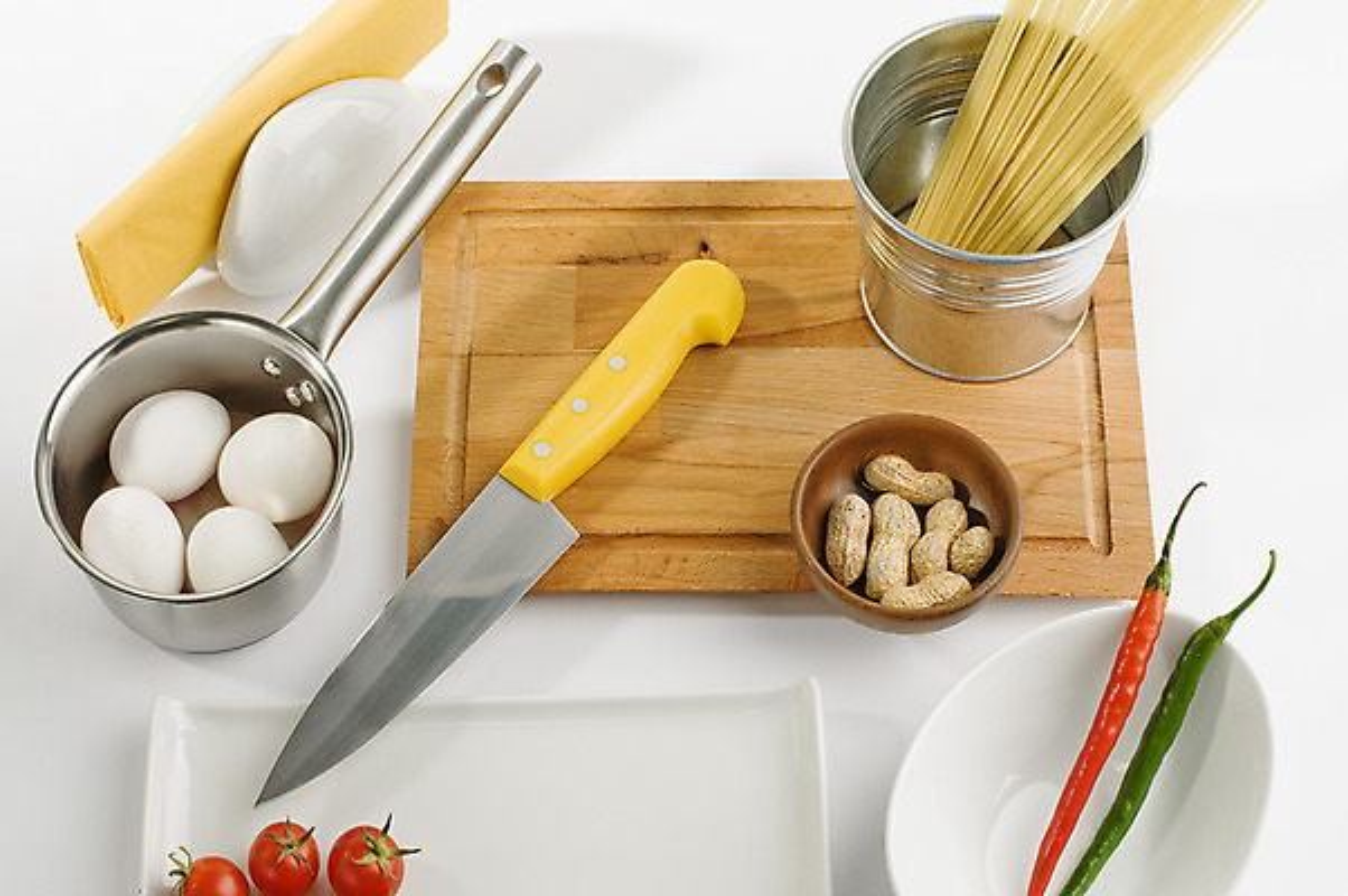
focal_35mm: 75
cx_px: 674
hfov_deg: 27.0
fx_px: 2805
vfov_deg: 18.1
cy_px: 448
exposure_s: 1/125
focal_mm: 50
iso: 200
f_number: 13
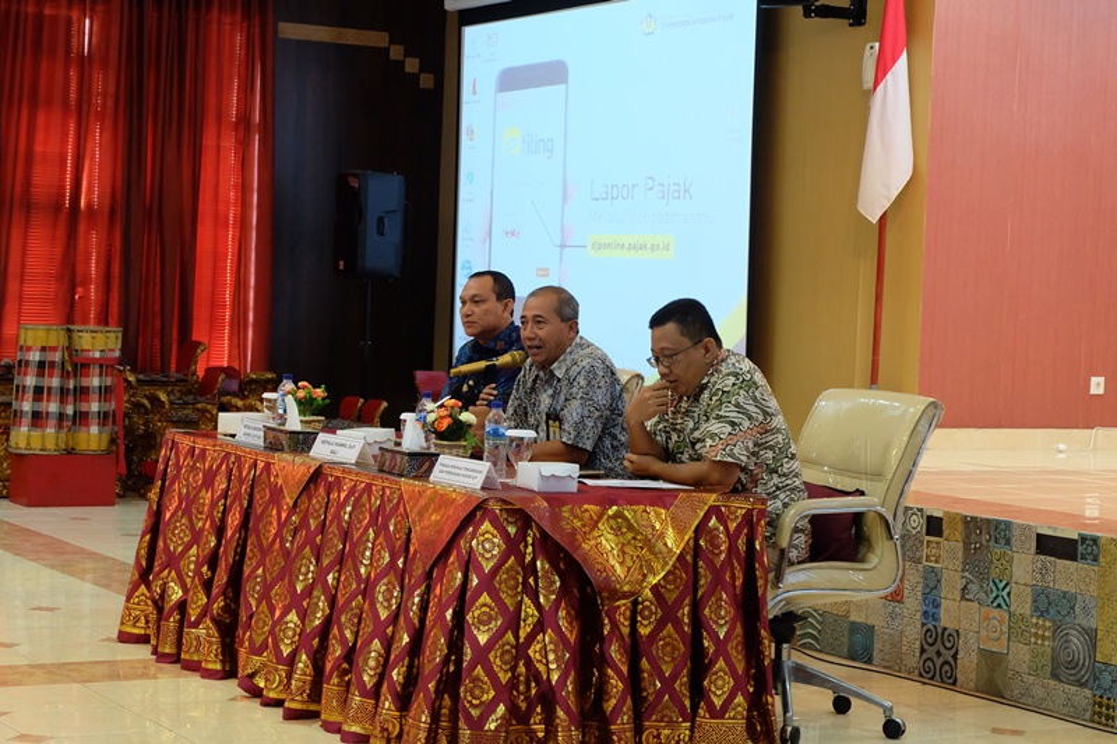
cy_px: 372
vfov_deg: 18.2
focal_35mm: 75
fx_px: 2326
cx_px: 558
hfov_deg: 27.0
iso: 3200
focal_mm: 50
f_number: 5.6
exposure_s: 1/15
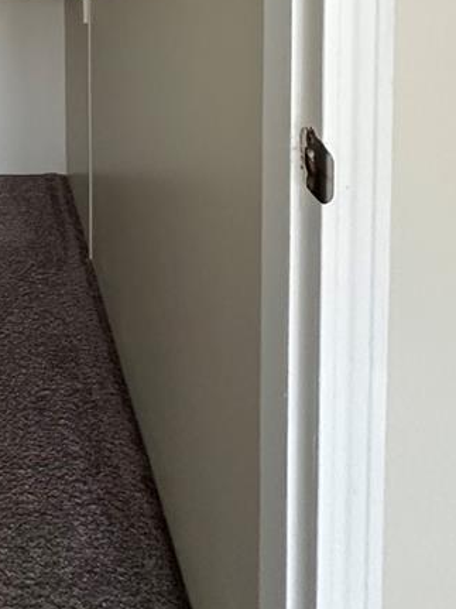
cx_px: -58
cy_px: -144
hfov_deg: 32.0
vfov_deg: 35.8
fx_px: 685
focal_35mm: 39
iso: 640
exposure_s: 1/60
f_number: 2.2
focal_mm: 2.22
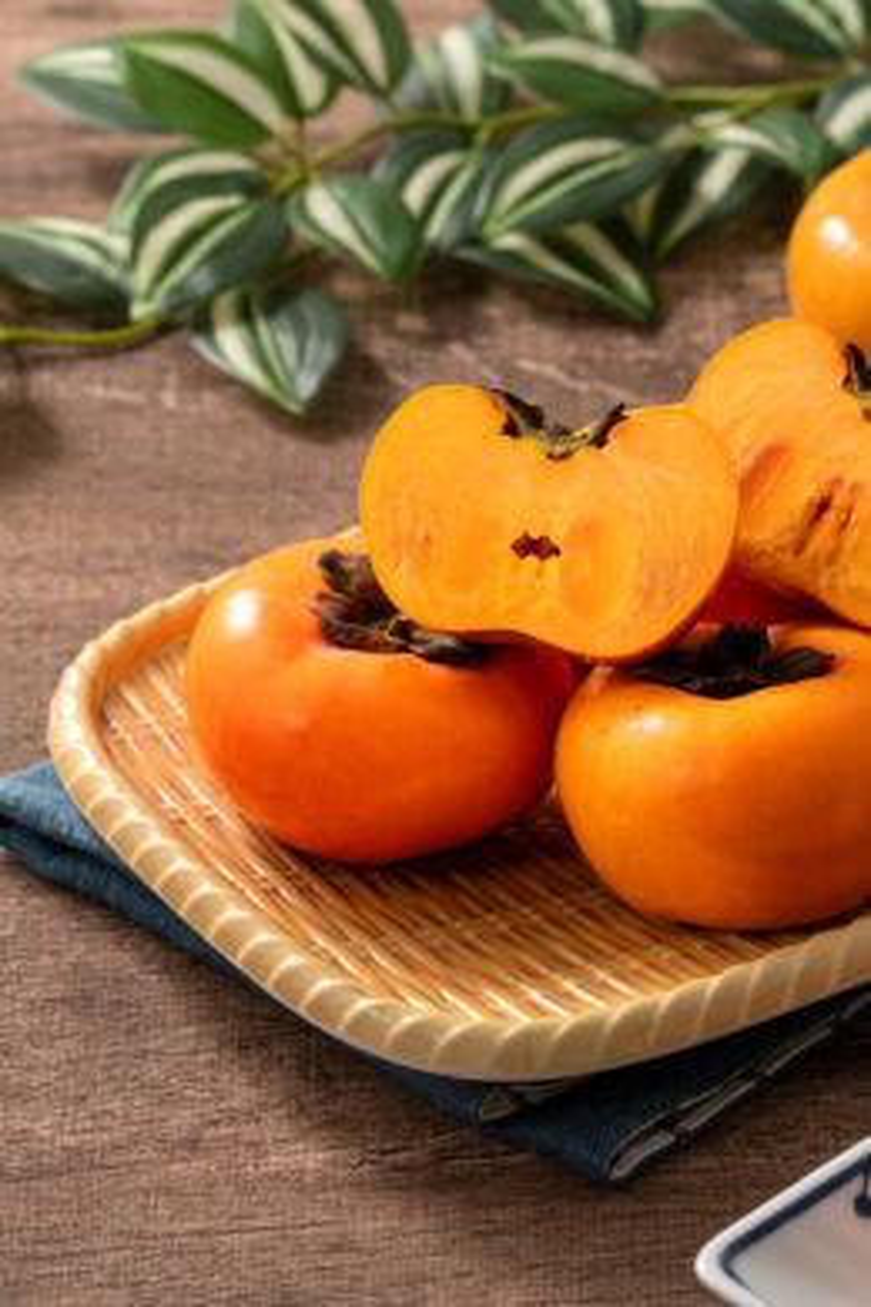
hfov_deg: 10.4
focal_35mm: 132
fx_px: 4790
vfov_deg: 15.5
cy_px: 654
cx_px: 436
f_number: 9
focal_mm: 132
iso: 100
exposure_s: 1/125
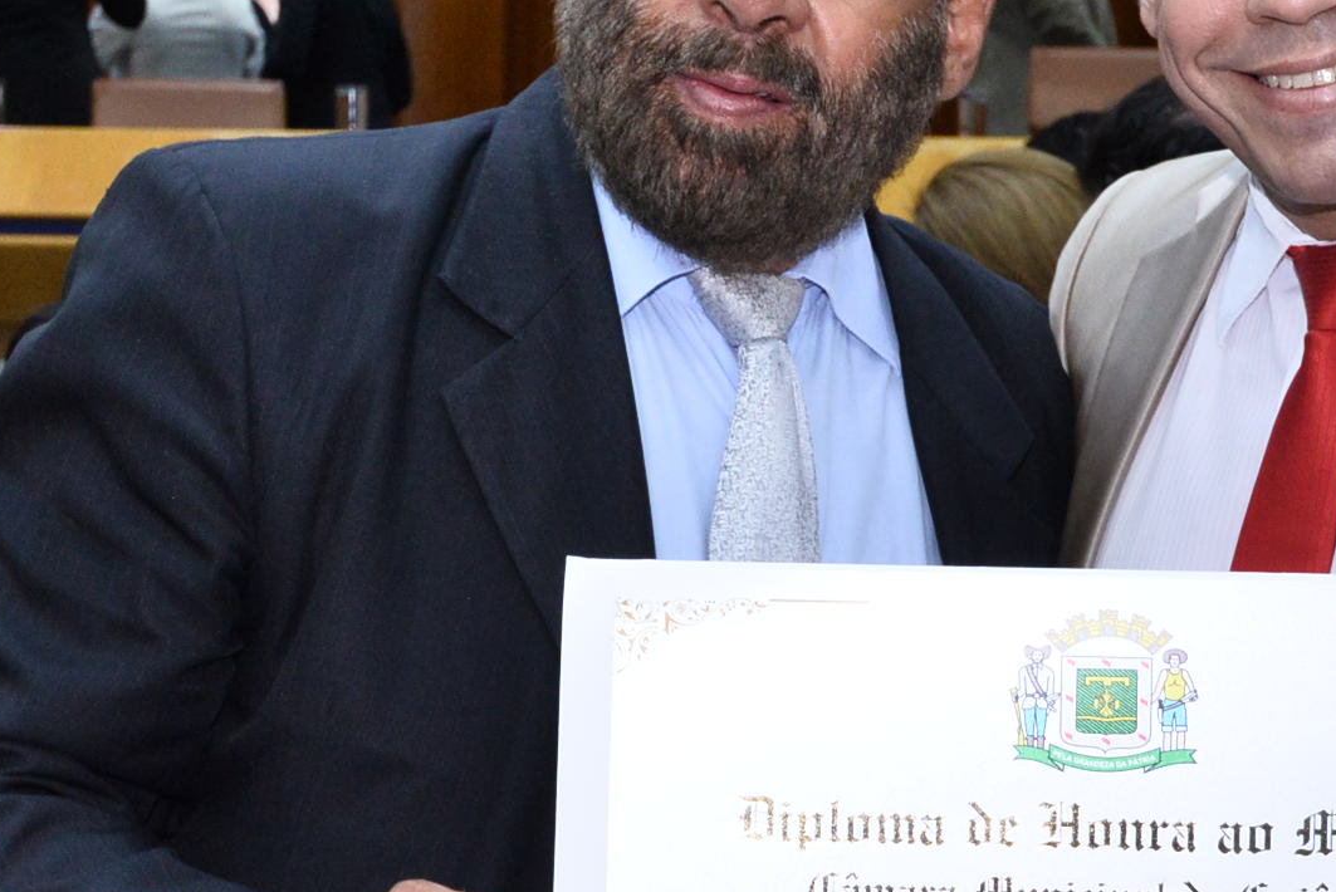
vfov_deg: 13.8
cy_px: 616
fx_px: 3676
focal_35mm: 99
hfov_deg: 20.5
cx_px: 886
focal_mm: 35
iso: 2500
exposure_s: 1/60
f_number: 8
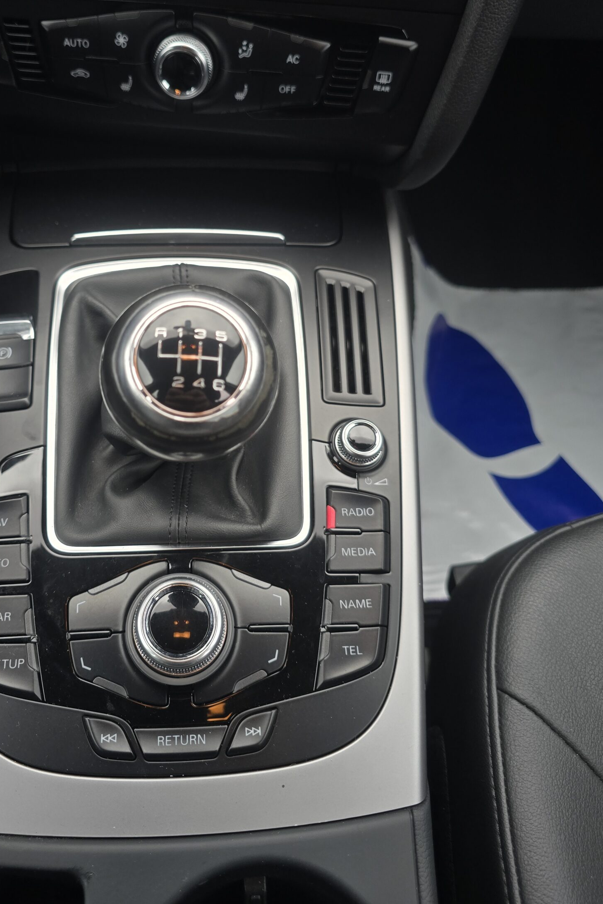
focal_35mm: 28
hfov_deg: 46.0
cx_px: 226
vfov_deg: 65.0
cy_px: 375
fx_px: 703
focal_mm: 6.3
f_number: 1.7
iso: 100
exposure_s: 1/180
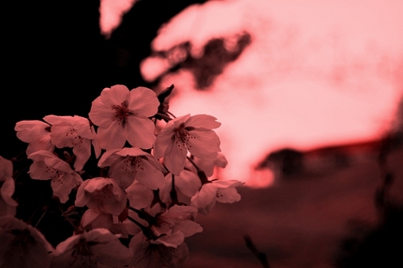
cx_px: 202
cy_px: 134
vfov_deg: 16.5
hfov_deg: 24.6
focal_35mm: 82
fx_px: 923
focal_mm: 55
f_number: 5.6
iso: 200
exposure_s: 1/80
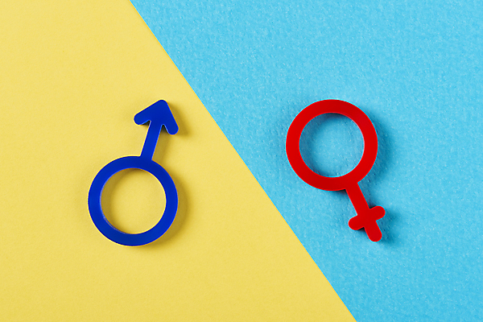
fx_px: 1409
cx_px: 242
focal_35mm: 105
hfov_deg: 19.5
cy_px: 161
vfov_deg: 13.0
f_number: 18
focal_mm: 105
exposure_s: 1/125
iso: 100
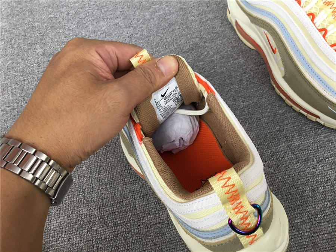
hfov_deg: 58.4
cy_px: 126
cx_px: 168
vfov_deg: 45.4
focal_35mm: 31
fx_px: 301
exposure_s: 1/100
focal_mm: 3.3
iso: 40
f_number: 2.4
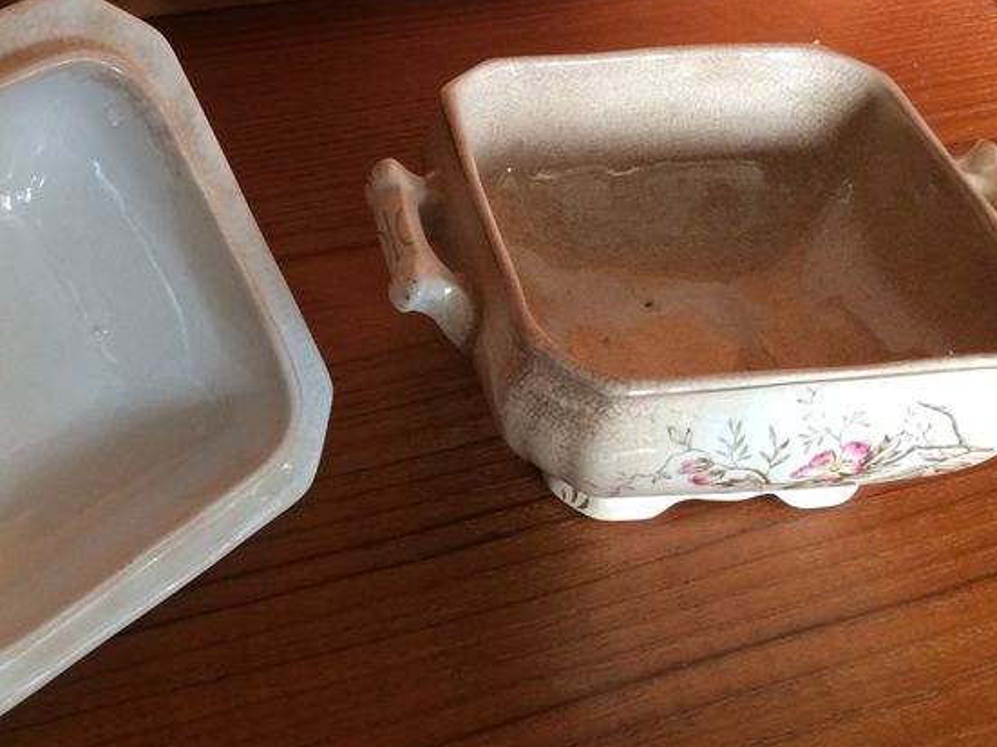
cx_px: 351
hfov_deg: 38.6
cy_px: 247
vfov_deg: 29.5
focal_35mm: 49
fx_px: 1411
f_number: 2.2
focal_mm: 4.12
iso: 160
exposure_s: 1/30
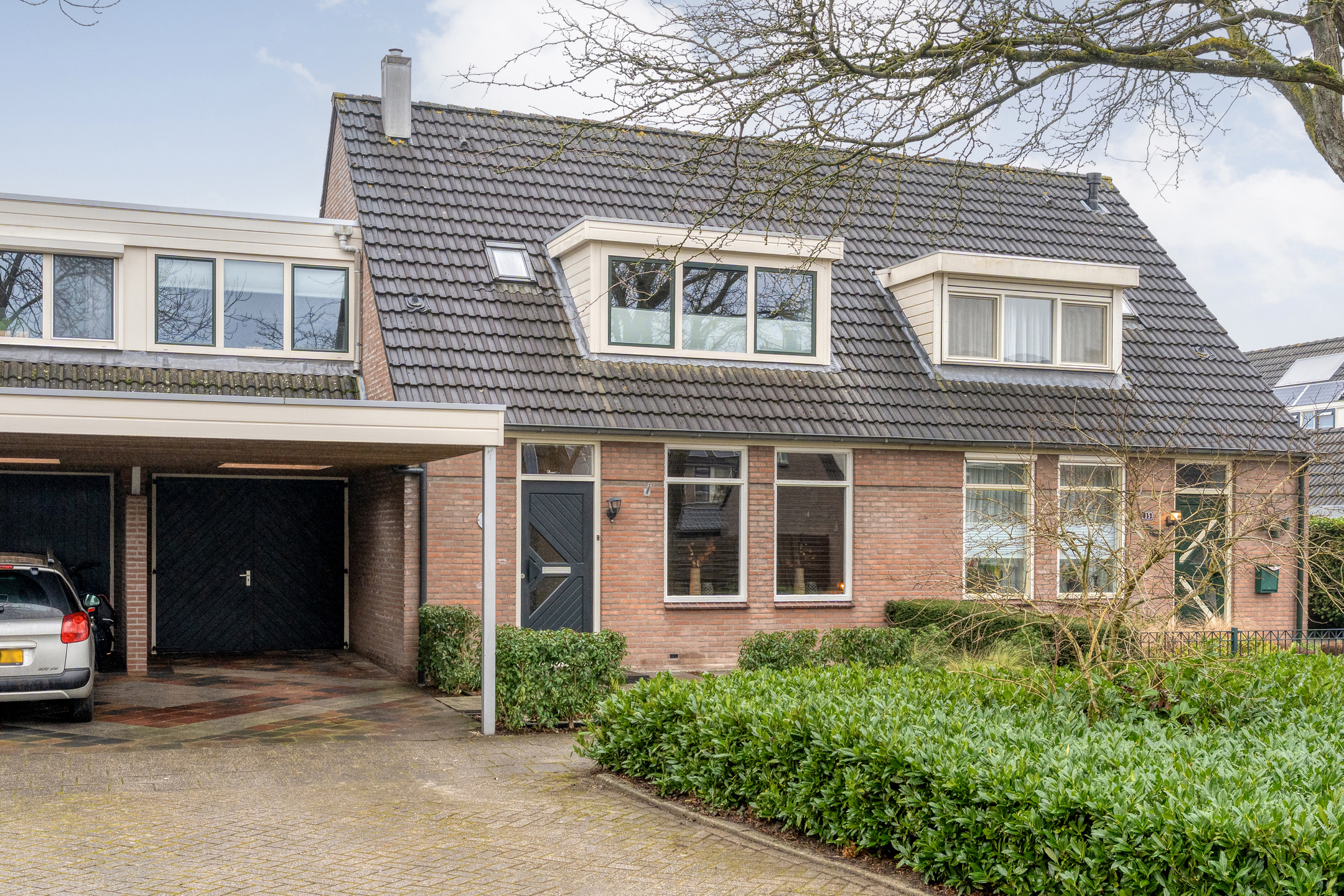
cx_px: 672
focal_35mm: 39
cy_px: 448
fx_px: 1456
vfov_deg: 34.2
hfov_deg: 49.6
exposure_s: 1/125
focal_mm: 26
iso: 1000
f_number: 7.1
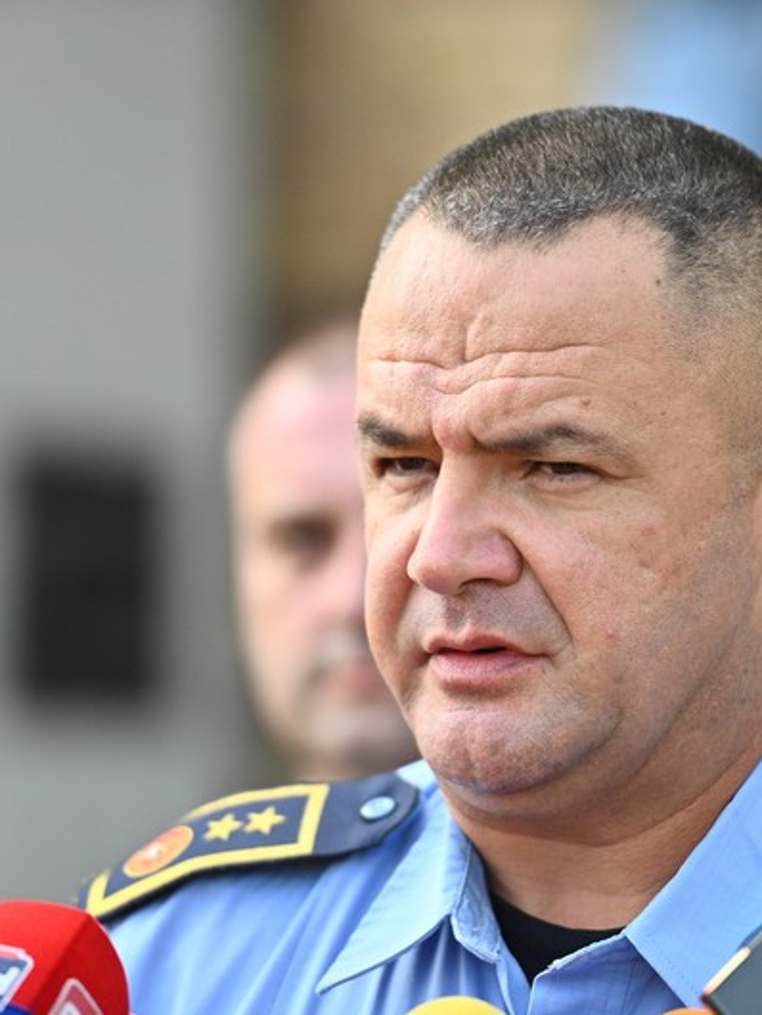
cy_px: 508
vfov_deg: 6.8
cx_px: 488
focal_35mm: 290
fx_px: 8505
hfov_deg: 5.1
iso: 800
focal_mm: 200
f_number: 3.5
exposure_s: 1/2500
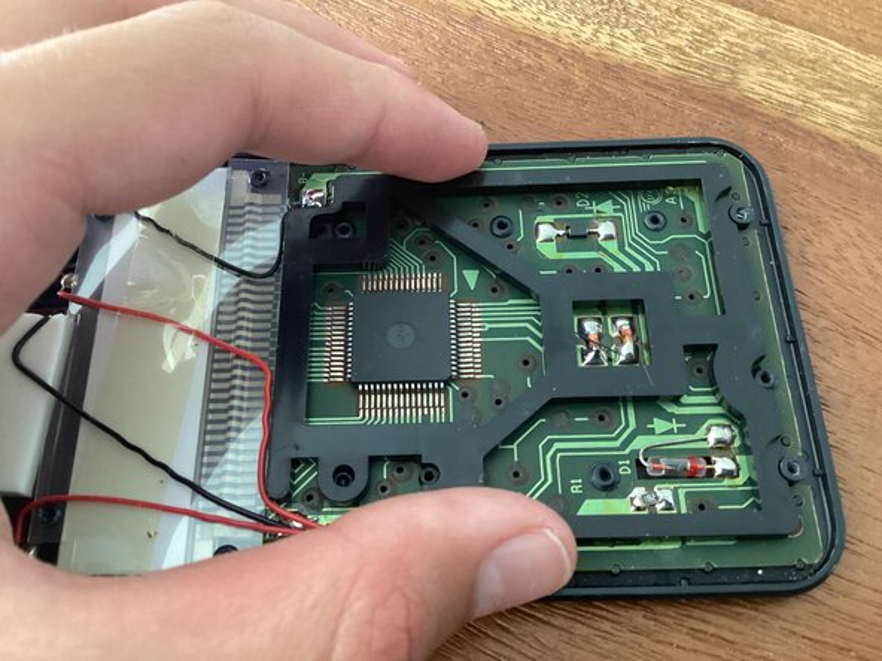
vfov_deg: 45.4
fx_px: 790
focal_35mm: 31
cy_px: 330
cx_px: 441
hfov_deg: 58.4
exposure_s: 1/30
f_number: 2.4
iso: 400
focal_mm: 3.3
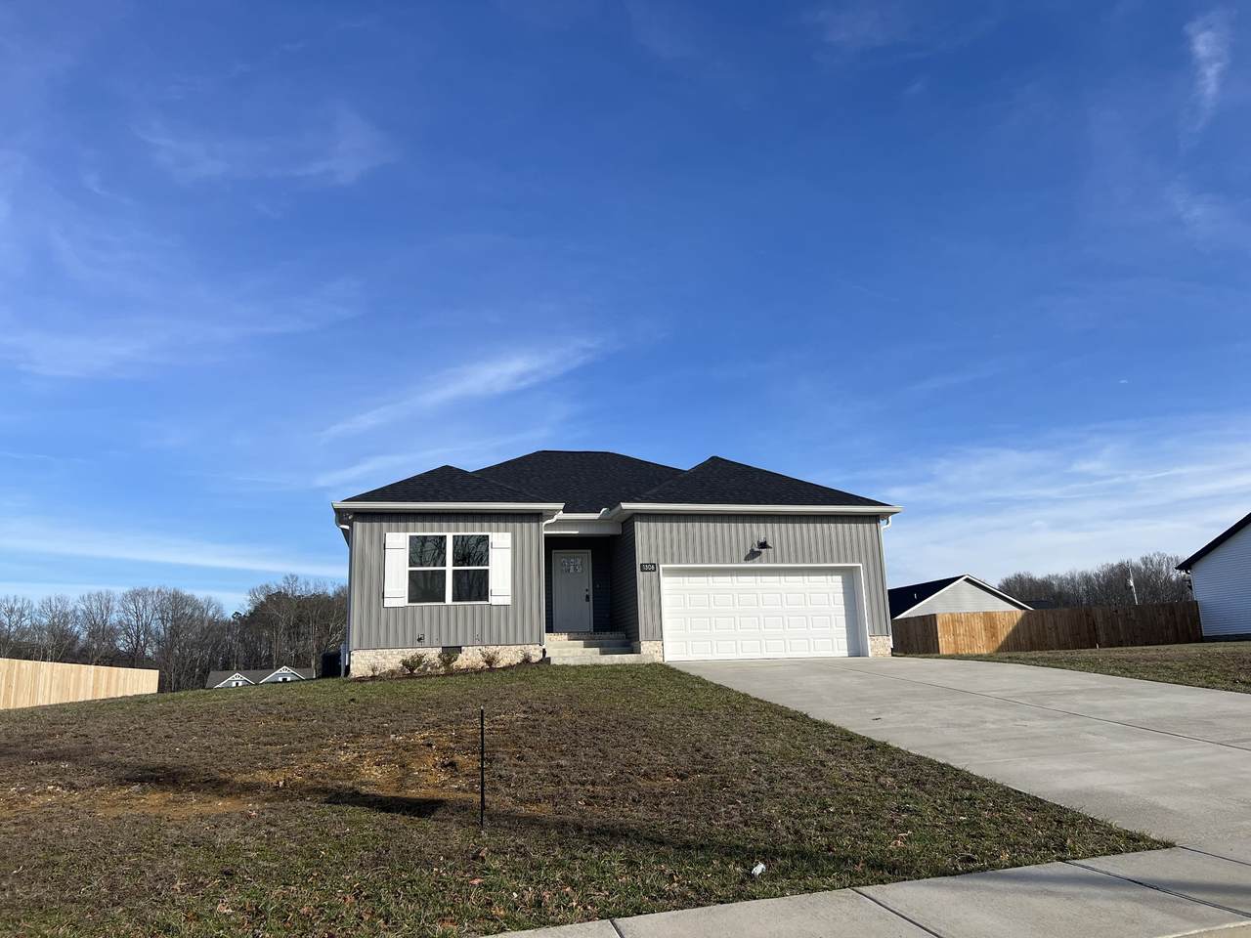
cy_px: 469
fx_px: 940
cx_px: 626
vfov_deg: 53.1
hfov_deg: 67.3
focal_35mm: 26
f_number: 1.5
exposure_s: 1/4444
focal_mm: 5.7
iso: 50
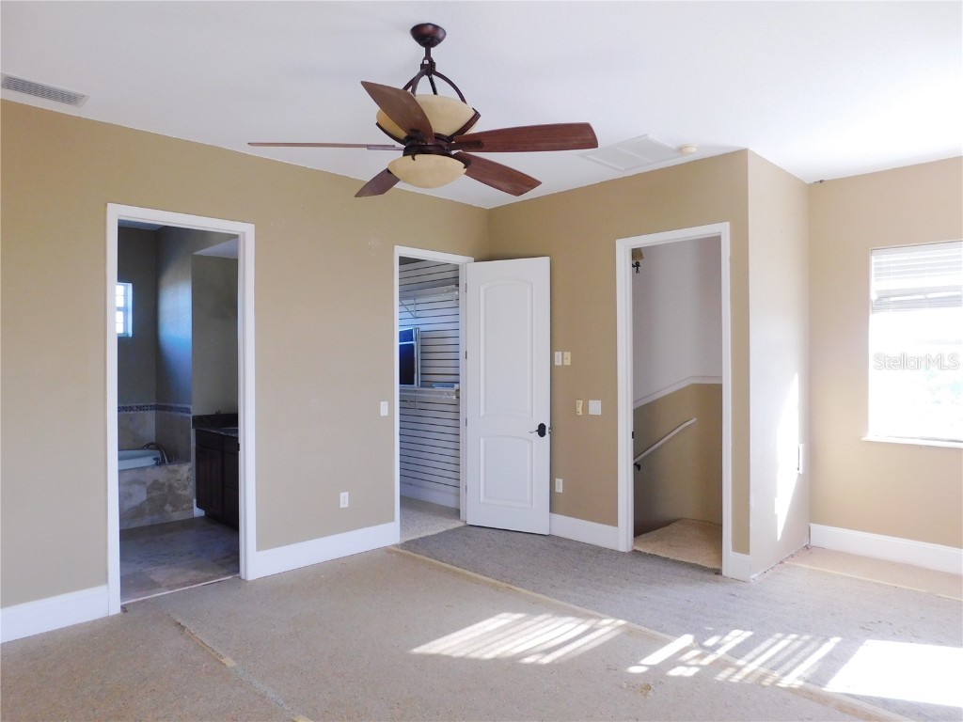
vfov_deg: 58.9
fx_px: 640
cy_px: 361
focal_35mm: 23
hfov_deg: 73.9
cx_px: 482
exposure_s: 1/80
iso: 125
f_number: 3
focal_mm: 4
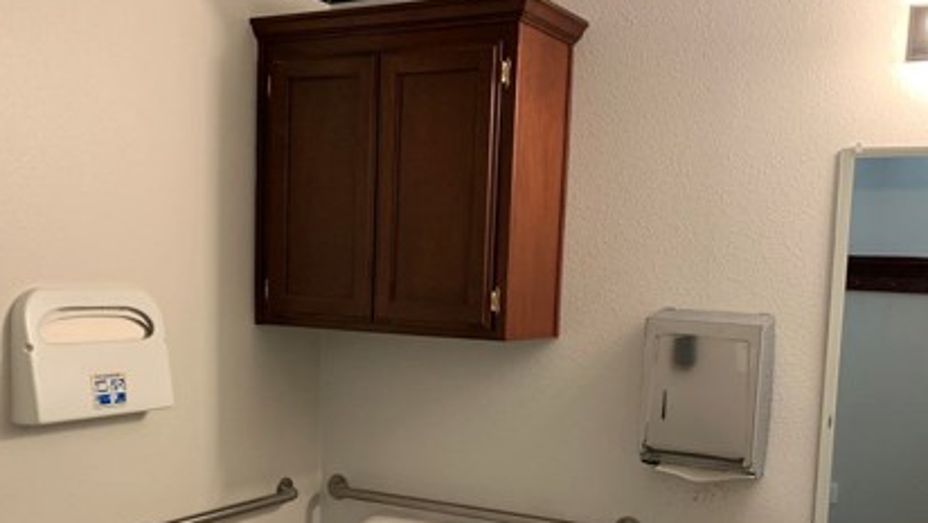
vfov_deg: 26.7
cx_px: 441
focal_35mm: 44
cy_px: 404
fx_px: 1083
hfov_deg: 46.4
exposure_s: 1/60
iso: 200
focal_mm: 4.25
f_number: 1.8
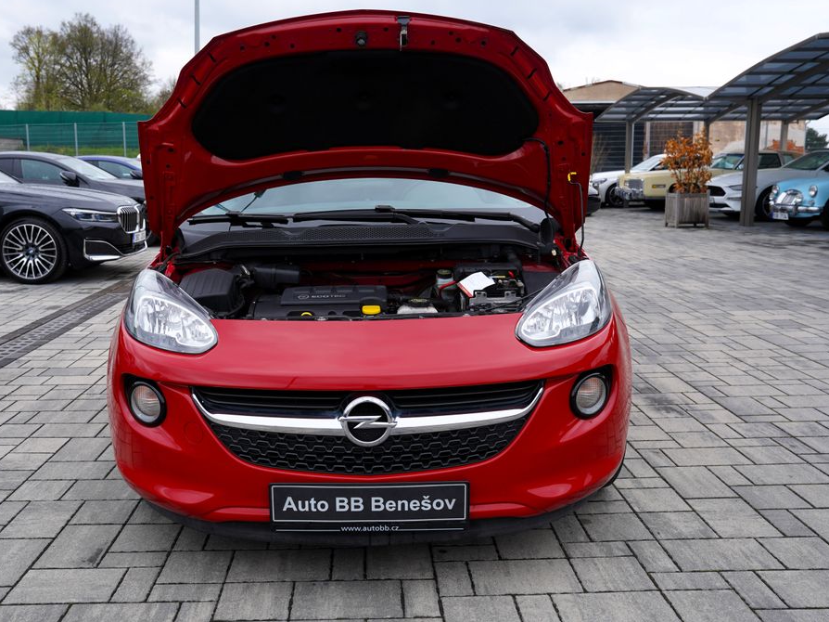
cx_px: 359
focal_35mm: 33
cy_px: 308
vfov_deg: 42.9
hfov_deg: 55.2
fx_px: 790
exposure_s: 1/125
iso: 100
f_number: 5.6
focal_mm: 30
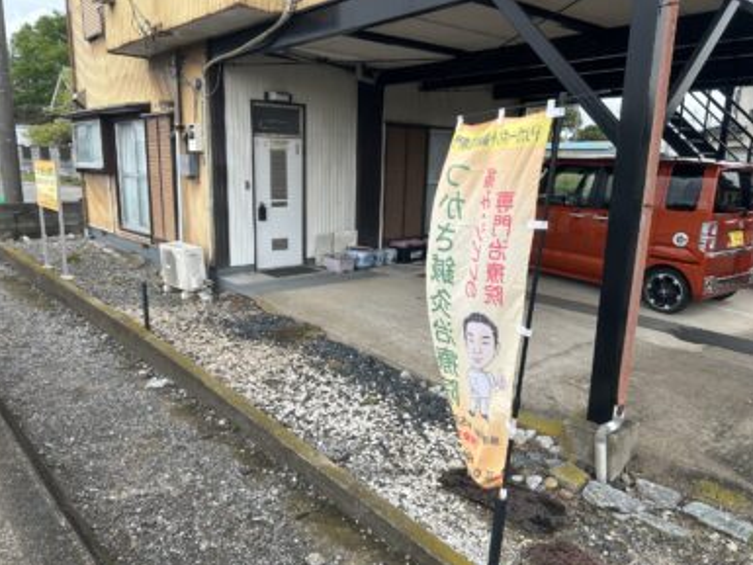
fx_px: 588
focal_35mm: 27
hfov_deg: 65.3
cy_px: 291
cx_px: 374
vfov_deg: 51.4
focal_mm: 5.7
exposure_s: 1/705
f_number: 1.5
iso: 50
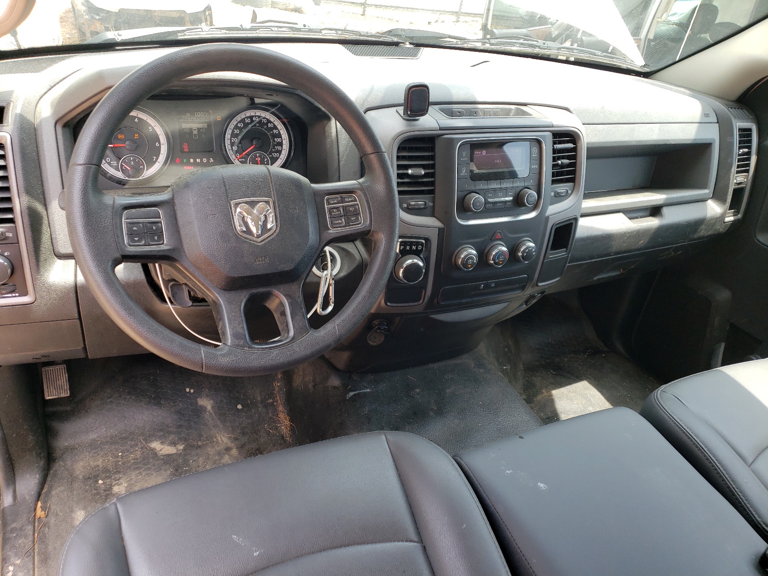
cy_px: 288
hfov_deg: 67.3
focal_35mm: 26
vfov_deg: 53.1
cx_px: 384
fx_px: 577
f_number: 1.5
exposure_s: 1/238
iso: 50
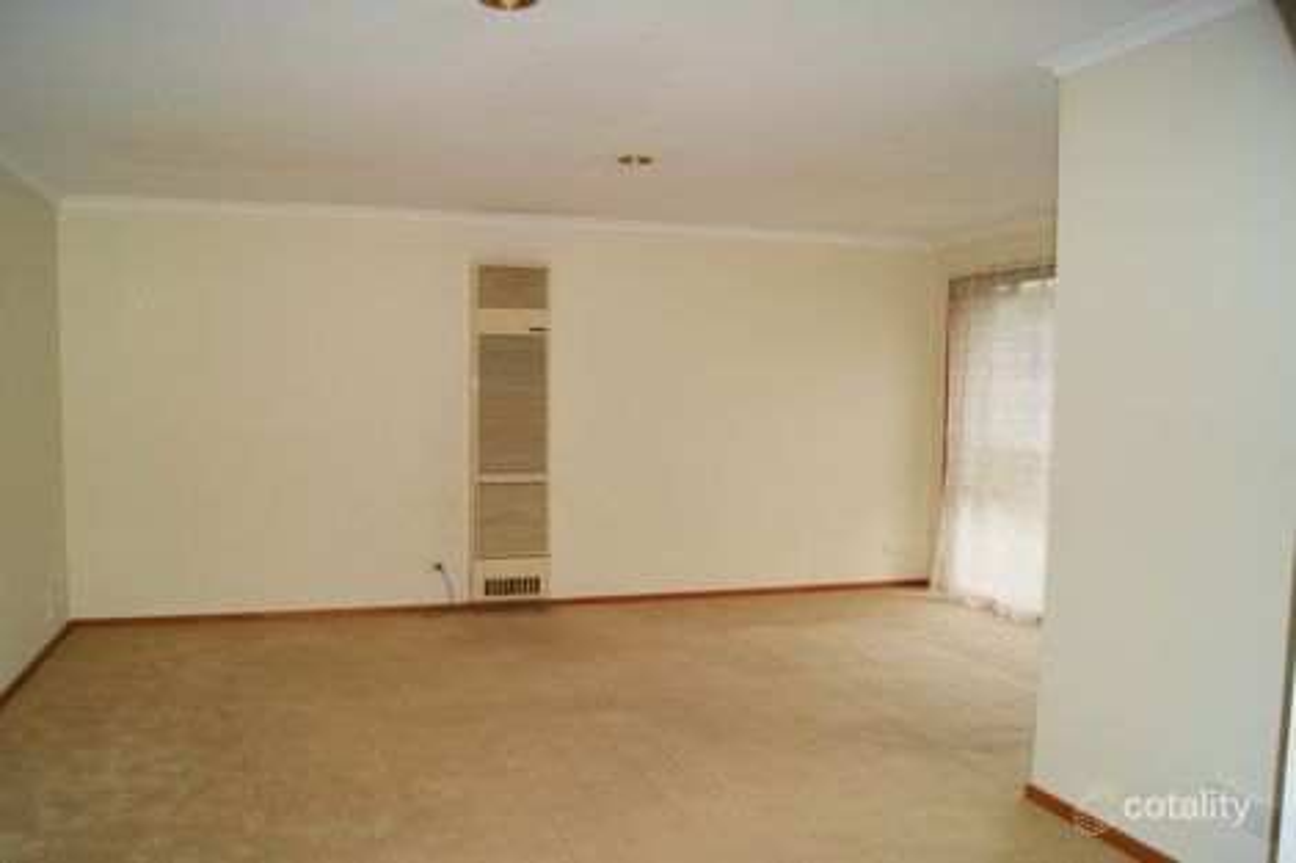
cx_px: 648
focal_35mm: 27
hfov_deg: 67.4
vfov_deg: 47.9
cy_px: 432
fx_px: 972
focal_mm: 18
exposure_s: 1/60
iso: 400
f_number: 5.6
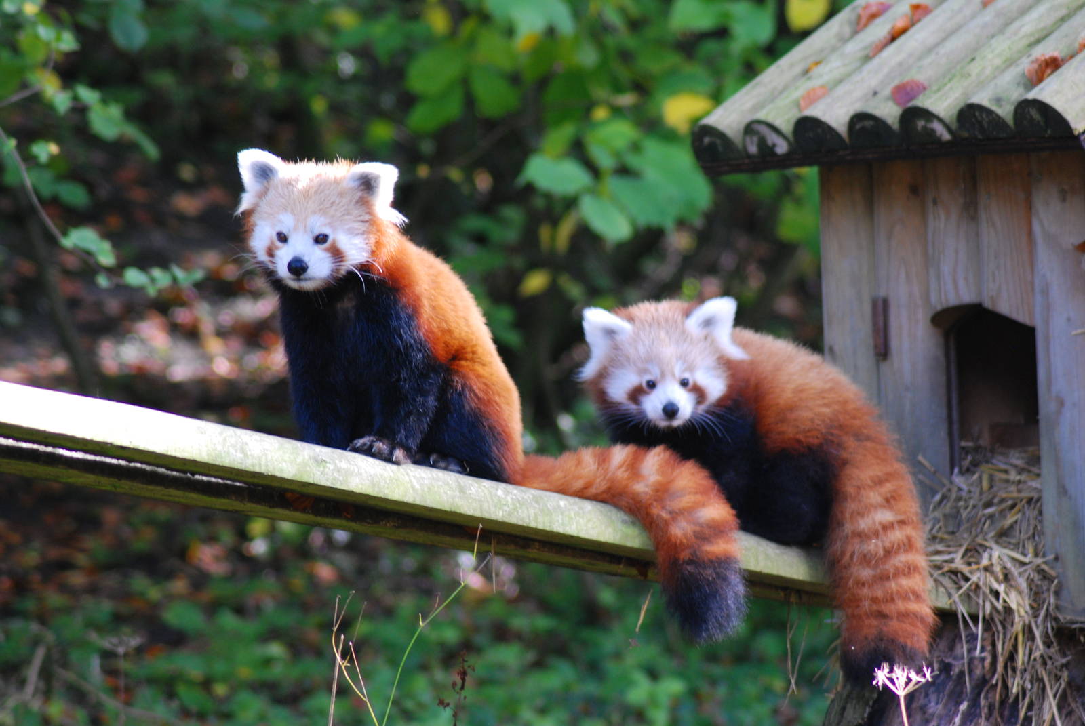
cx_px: 542
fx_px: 7016
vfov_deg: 5.9
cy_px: 363
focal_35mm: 232
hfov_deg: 8.8
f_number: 4.5
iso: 400
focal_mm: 155
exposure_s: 1/60
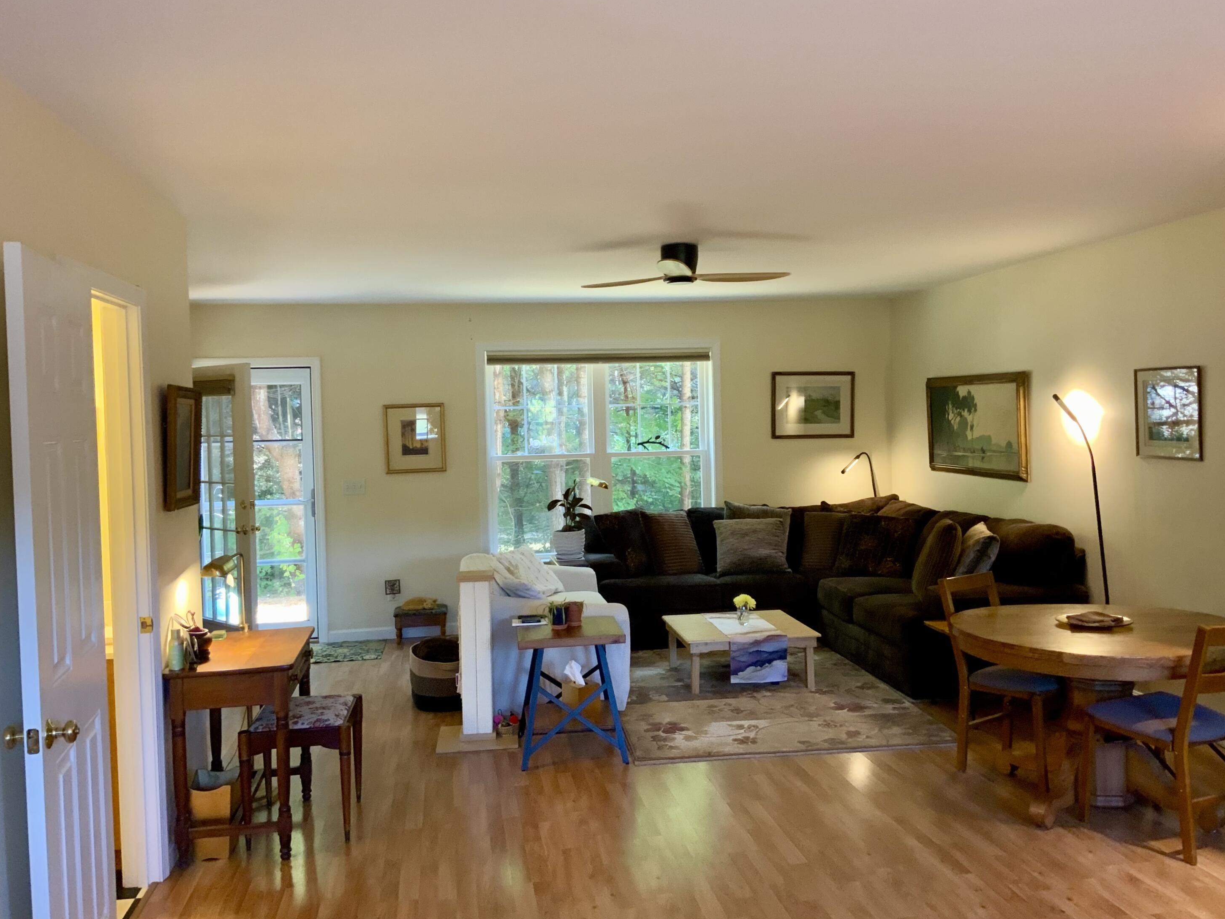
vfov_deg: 46.8
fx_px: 1062
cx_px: 626
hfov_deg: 60.0
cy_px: 445
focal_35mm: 30
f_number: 1.8
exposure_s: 1/60
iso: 200
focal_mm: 3
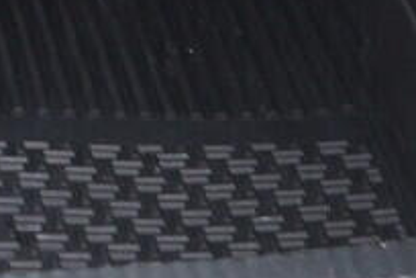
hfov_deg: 7.8
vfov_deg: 5.2
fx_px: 2935
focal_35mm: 254
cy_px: -419
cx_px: -381
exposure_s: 1/40
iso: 200
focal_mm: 24
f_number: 2.8
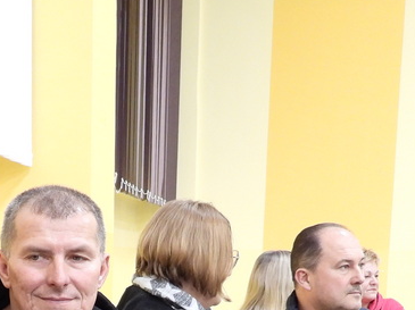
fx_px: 946
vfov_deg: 17.2
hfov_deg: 24.3
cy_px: 430
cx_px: 68
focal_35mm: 79
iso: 400
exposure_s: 1/15
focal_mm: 4.3
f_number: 2.8
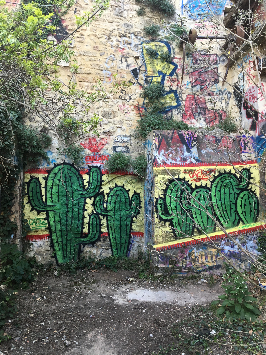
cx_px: 133
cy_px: 178
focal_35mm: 29
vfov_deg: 61.7
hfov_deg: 48.2
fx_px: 297
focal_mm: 4.15
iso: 32
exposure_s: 1/33
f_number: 2.2
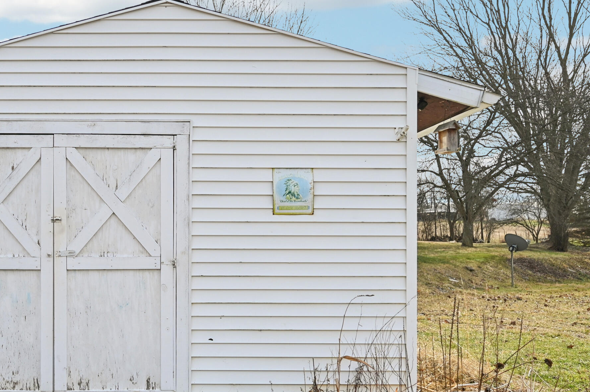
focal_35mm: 37
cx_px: 158
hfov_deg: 50.1
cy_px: 264
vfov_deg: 35.5
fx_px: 606
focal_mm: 22
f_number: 4
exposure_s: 1/2000
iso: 400
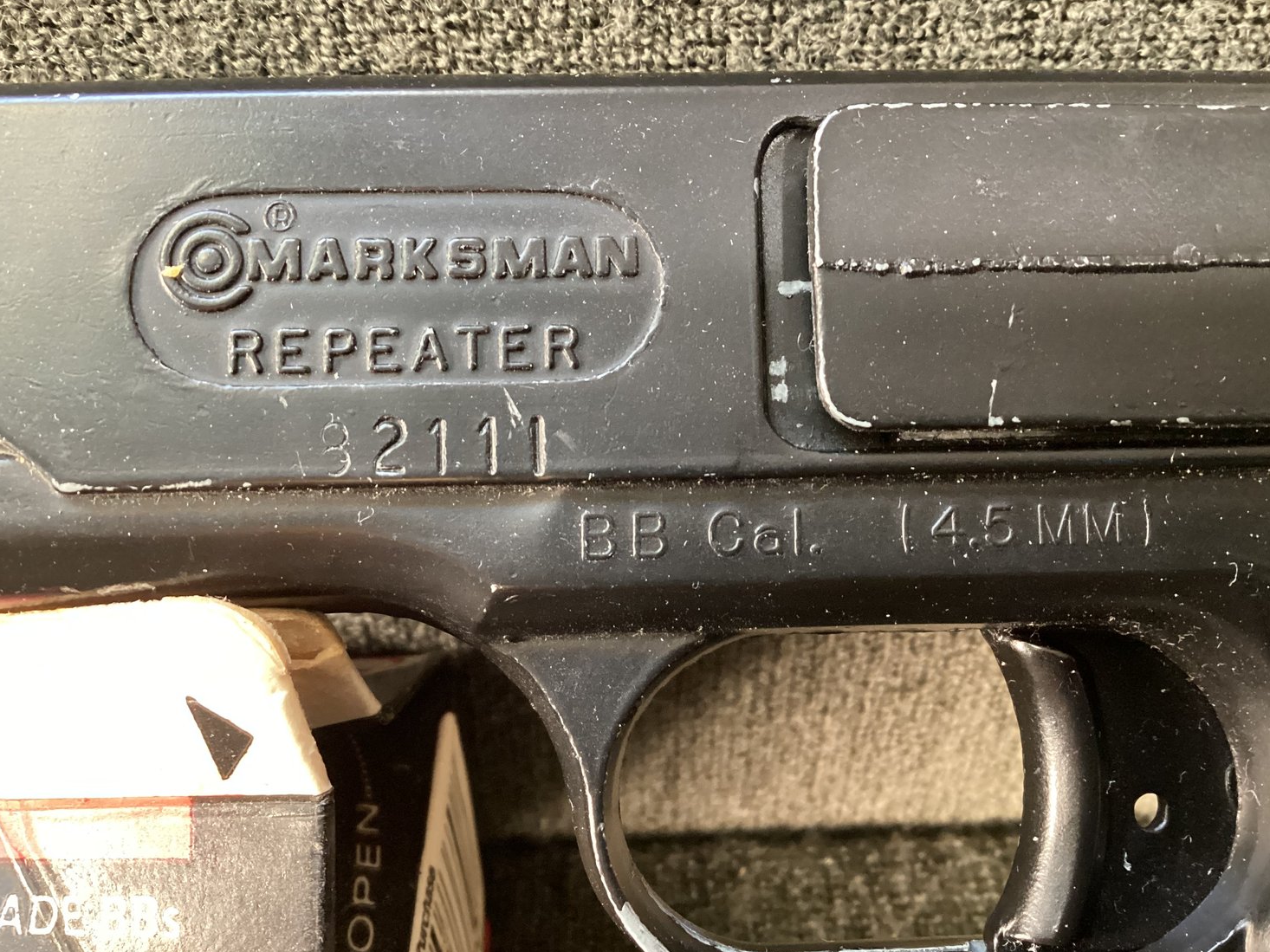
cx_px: 651
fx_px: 1174
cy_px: 477
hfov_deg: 56.8
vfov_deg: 44.1
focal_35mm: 32
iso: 500
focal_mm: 3.3
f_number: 2.4
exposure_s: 1/30
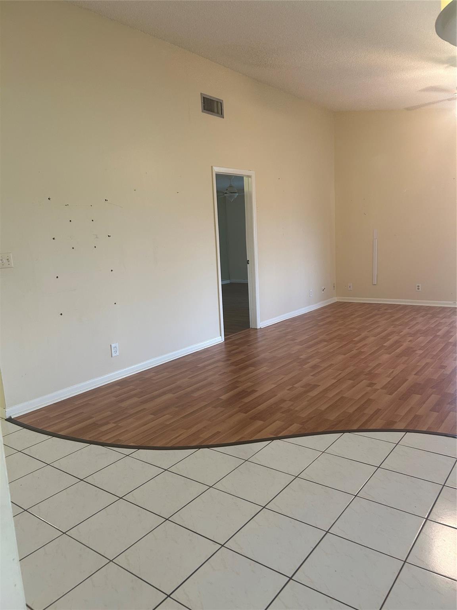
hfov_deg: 53.1
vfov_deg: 67.3
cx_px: 228
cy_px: 305
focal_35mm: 26
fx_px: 458
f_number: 1.5
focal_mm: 5.7
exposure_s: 1/60
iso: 100
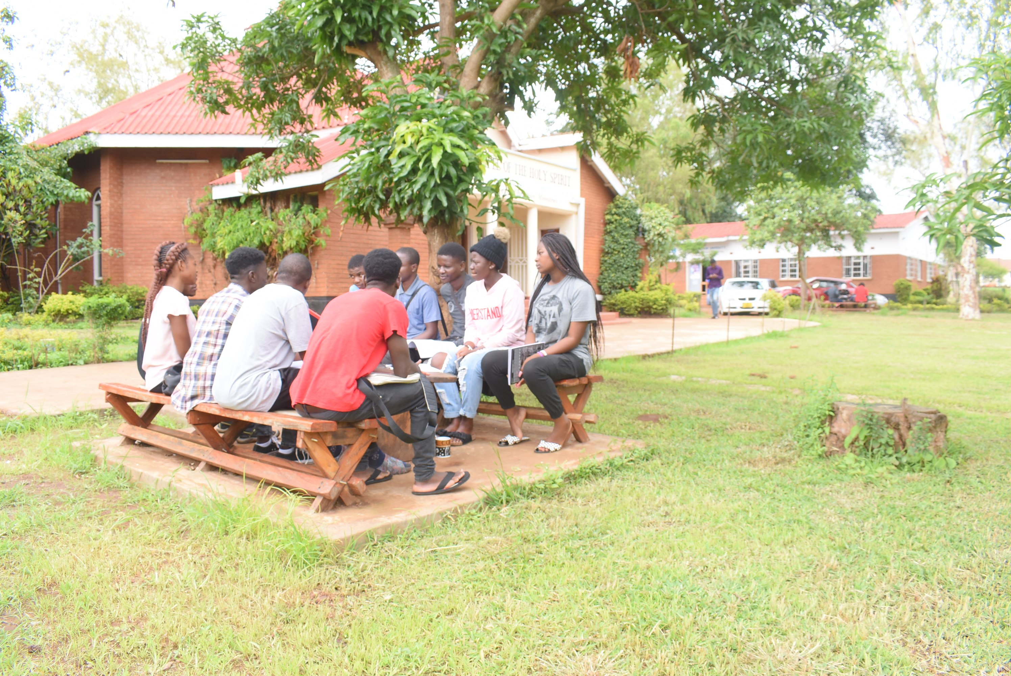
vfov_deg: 48.0
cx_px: 506
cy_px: 338
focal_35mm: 27
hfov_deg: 67.3
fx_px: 759
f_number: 7.1
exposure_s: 1/200
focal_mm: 18
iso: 400
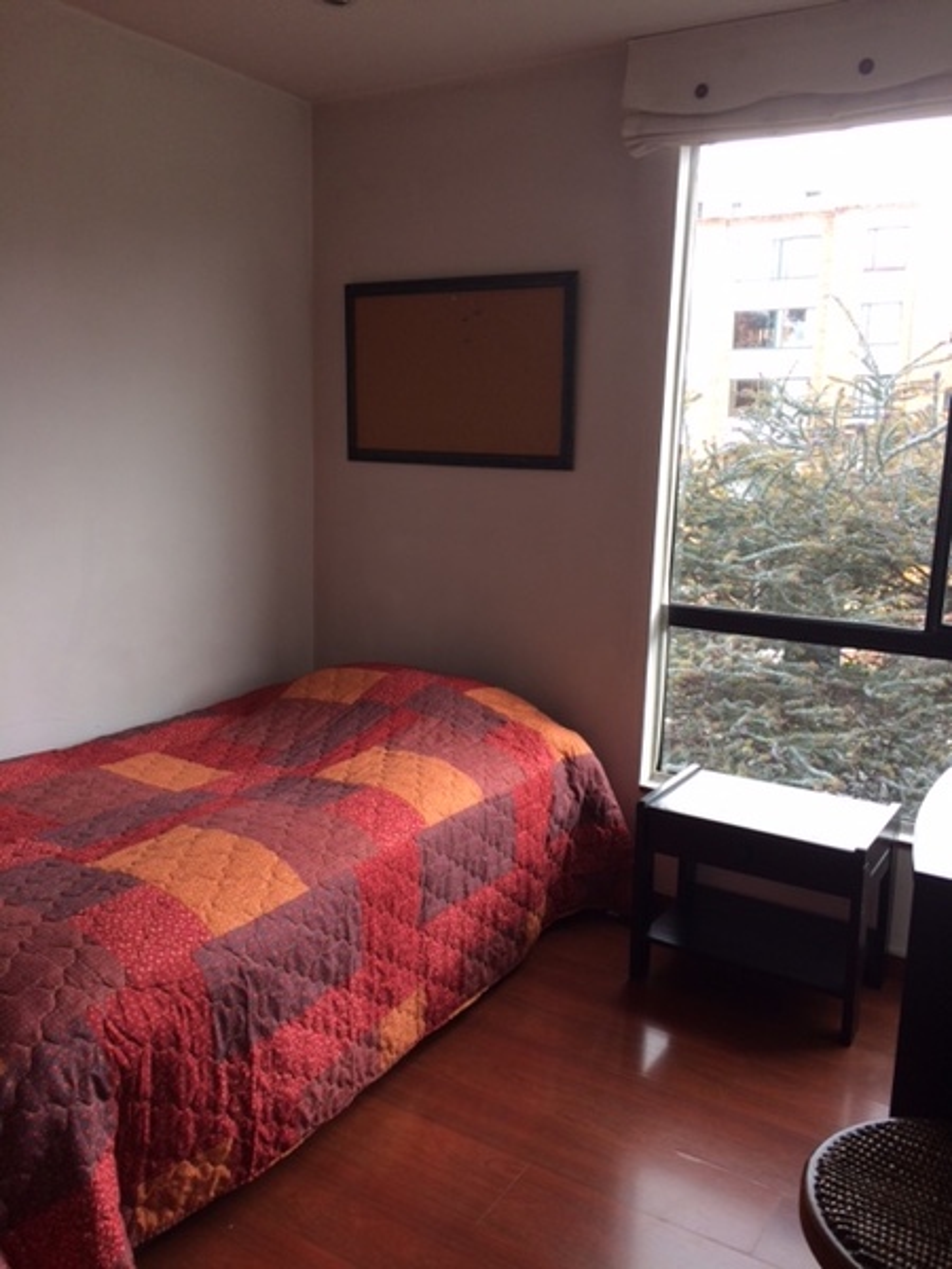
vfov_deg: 61.7
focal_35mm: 29
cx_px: 476
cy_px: 634
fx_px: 1063
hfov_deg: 48.2
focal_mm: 4.15
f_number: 2.2
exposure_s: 1/120
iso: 40
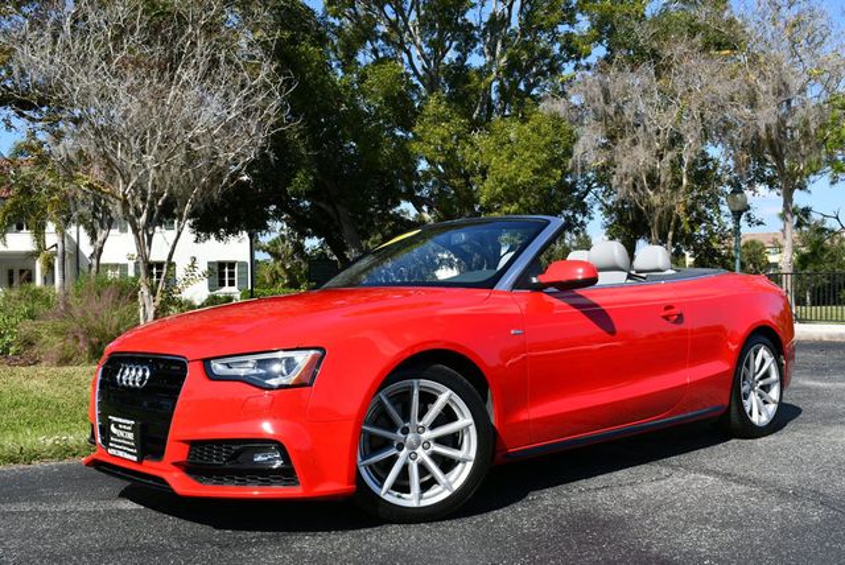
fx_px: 940
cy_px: 282
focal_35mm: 40
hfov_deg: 48.4
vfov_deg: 33.5
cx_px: 422
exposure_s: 1/320
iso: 100
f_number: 9
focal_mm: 20
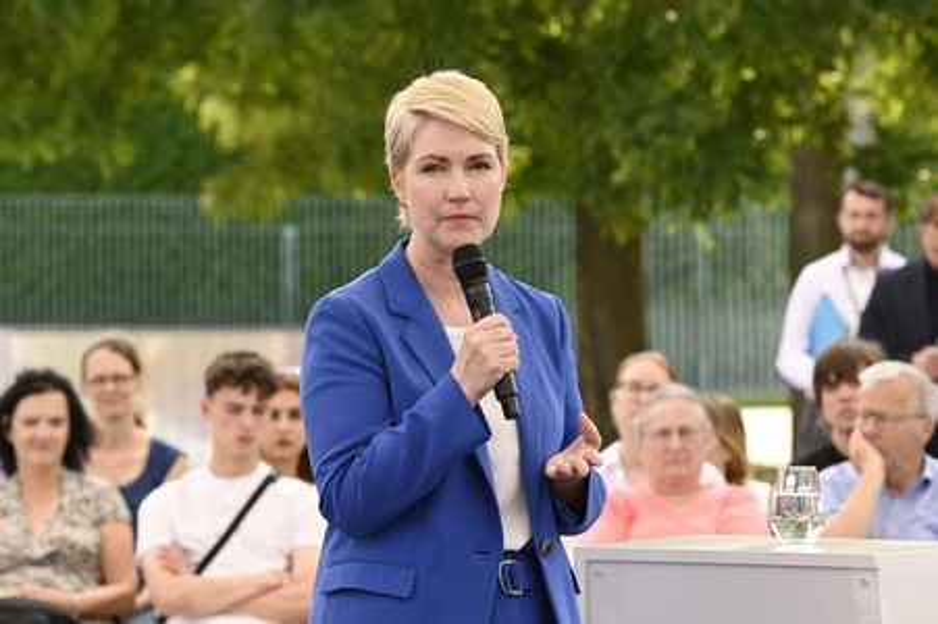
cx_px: 469
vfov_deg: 6.9
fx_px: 5207
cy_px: 312
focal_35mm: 200
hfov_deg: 10.3
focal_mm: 200
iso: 2000
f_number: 9
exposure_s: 1/1000
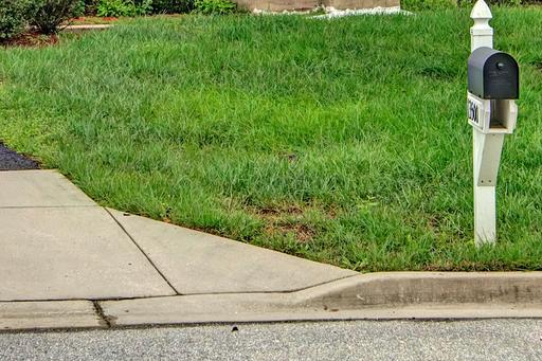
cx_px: 135
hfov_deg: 17.0
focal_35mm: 120
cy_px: -125
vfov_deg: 11.1
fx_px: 1806
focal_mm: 30
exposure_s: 1/400
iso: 320
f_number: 7.1
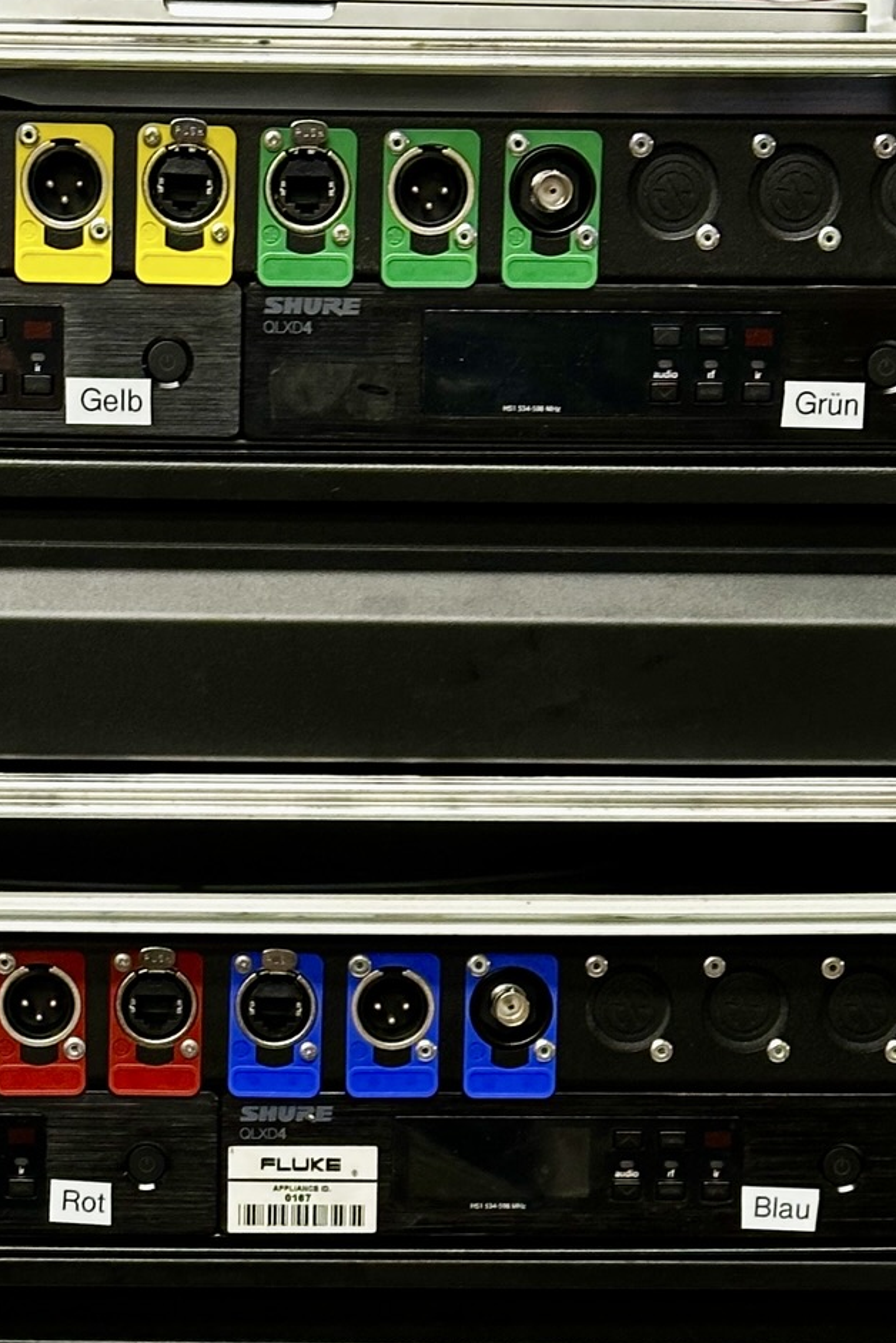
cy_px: 1326
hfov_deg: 12.9
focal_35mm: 106
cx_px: 193
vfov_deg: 18.8
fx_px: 3954
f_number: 1.78
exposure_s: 1/50
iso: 250
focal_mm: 6.86
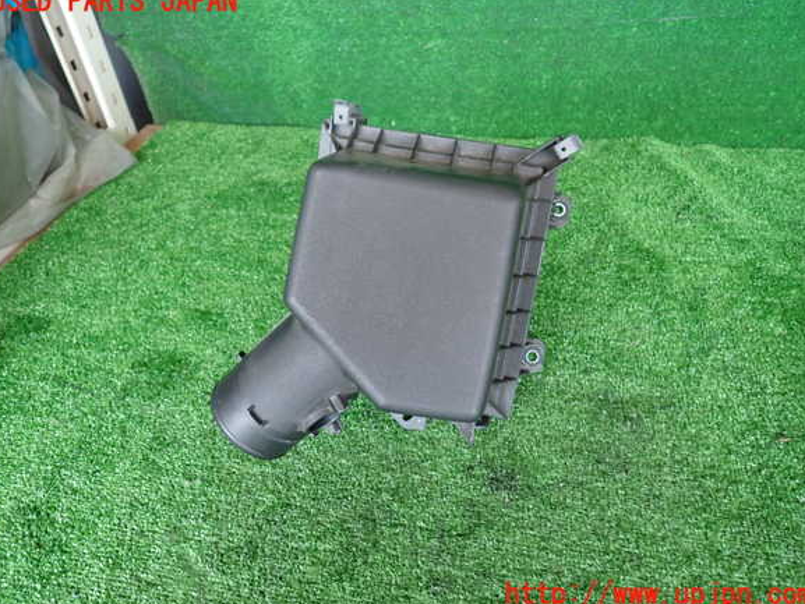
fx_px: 605
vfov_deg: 53.1
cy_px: 299
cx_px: 402
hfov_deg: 67.3
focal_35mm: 26
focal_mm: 4.5
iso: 200
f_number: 2
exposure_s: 1/100
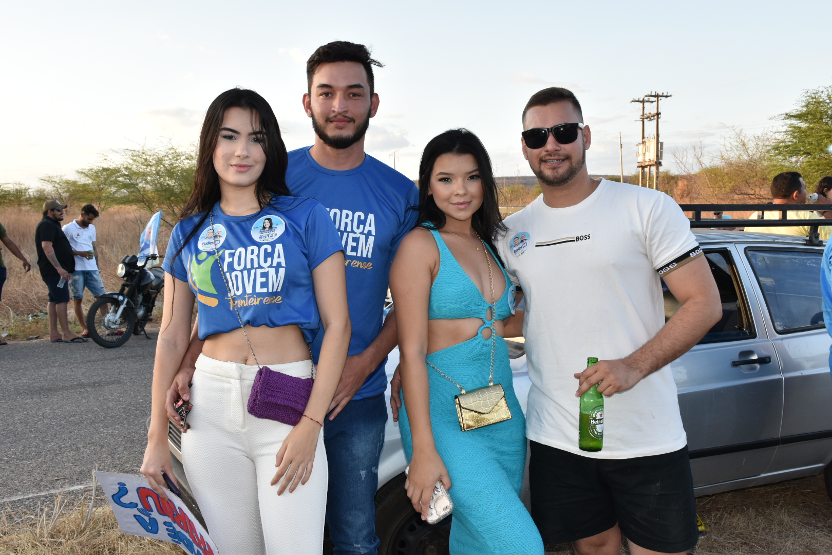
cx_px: 416
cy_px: 278
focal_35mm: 36
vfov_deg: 36.9
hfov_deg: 53.1
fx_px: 832
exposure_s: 1/100
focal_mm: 24
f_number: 10
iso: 400
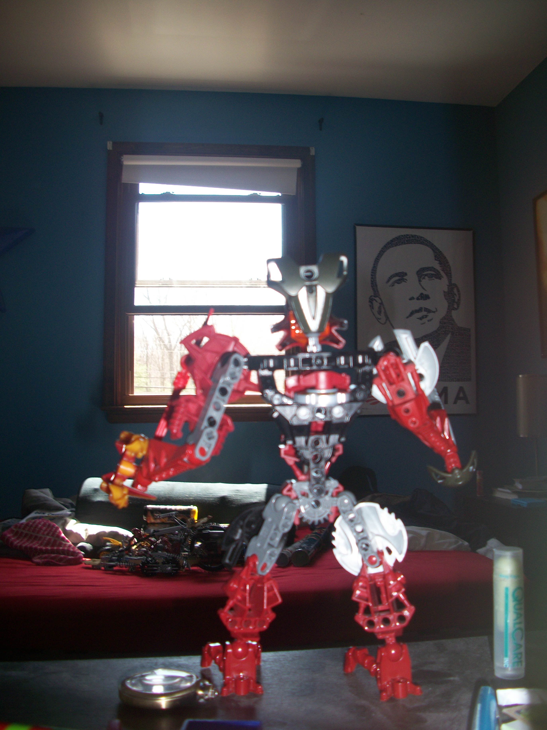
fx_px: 737
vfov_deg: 52.6
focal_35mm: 35
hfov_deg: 40.7
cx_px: 274
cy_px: 365
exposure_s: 1/60
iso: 80
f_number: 3.1
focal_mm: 6.3
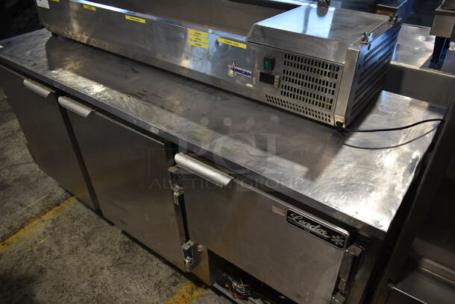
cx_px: 228
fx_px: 342
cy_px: 152
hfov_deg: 67.3
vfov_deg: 48.0
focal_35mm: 27
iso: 220
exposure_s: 1/30
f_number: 3.5
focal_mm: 18
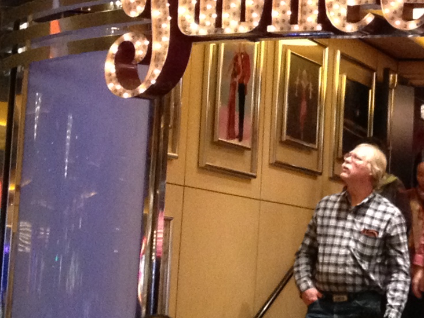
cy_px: 42
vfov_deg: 9.5
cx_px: 606
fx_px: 1911
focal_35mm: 156
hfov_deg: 12.2
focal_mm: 4.28
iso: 320
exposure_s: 1/20
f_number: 2.4
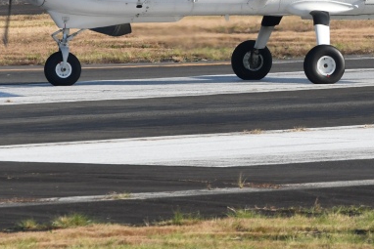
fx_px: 15038
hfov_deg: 1.4
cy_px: -23
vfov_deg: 1.0
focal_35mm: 1447
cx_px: 348
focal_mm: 360
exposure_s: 1/800
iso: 400
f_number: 8
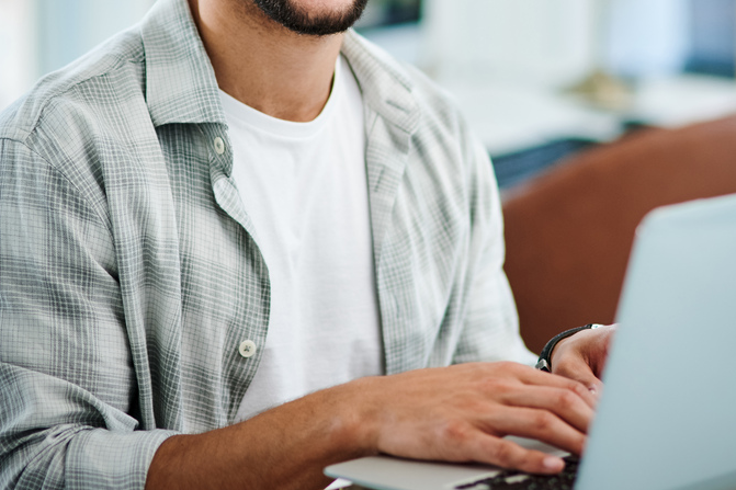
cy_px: 79
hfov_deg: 13.5
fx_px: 3107
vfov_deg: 9.0
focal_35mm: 152
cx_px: 485
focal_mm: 85
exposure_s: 1/250
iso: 100
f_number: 2
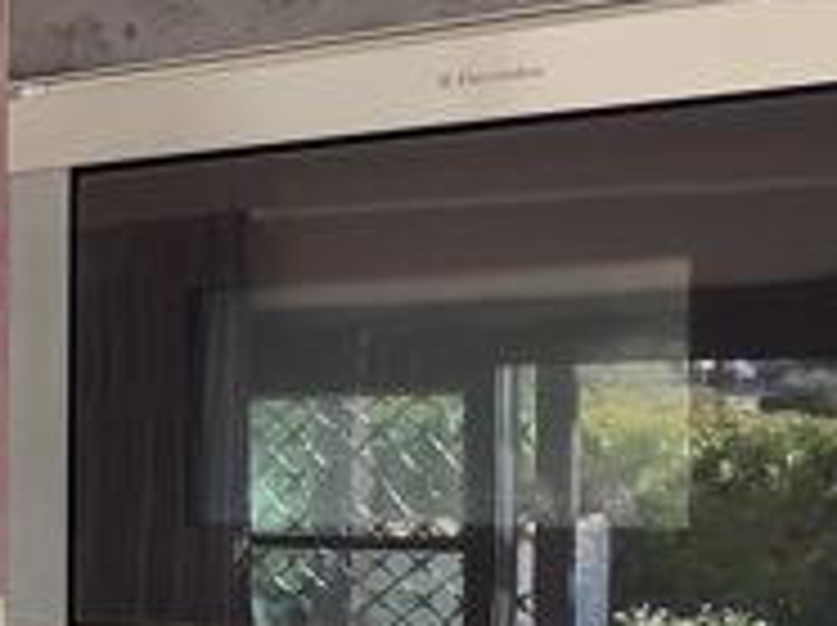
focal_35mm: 91
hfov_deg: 18.1
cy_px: 491
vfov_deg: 16.1
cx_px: -560
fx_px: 2198
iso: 130
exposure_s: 1/50
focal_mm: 5.89
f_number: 1.89
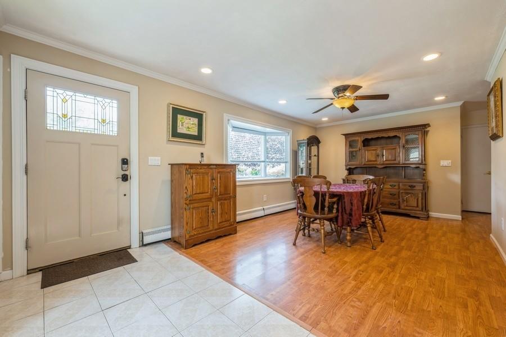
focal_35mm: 15
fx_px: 211
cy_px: 168
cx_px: 253
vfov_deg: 77.3
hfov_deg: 100.4
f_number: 11
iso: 100
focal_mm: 15
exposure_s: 1/2
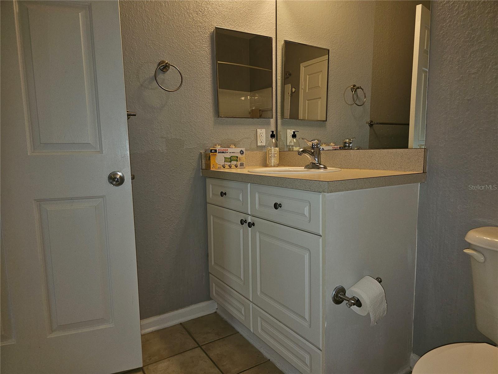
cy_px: 187
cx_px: 249
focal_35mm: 23
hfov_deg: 73.9
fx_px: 331
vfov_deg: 58.9
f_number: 1.7
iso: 100
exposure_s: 1/40
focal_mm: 6.3
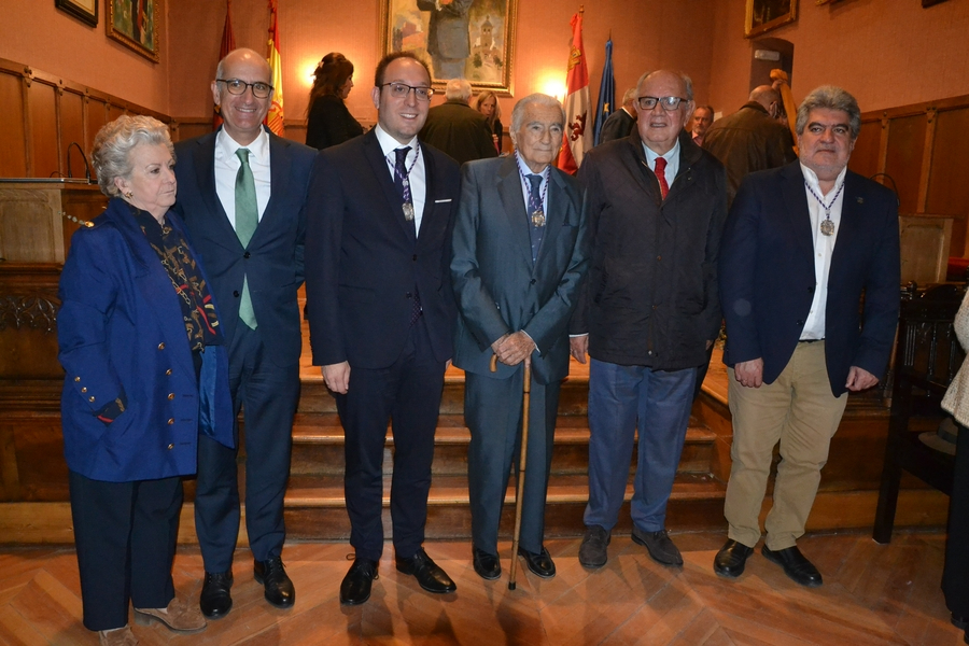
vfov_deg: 47.9
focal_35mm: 27
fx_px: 727
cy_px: 323
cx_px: 484
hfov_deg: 67.4
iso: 3200
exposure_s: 1/60
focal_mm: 18
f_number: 7.1
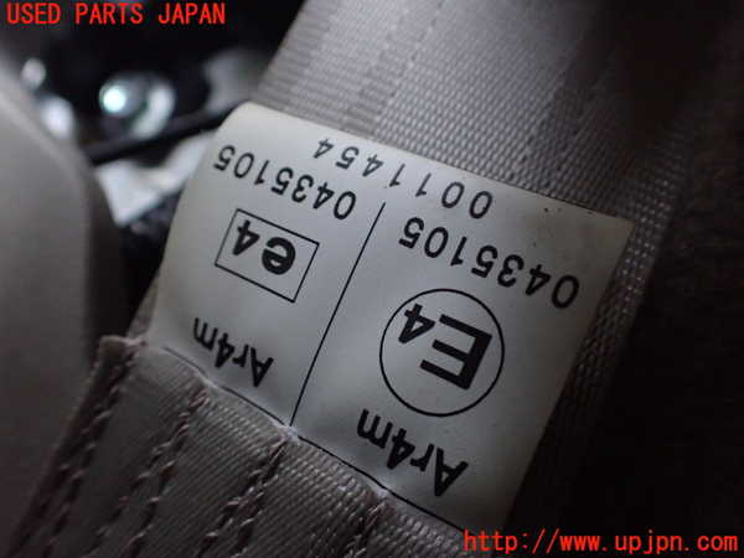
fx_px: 645
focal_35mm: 30
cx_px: 372
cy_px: 279
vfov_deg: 46.8
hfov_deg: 60.0
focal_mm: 5.4
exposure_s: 1/30
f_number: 2.3
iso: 1000
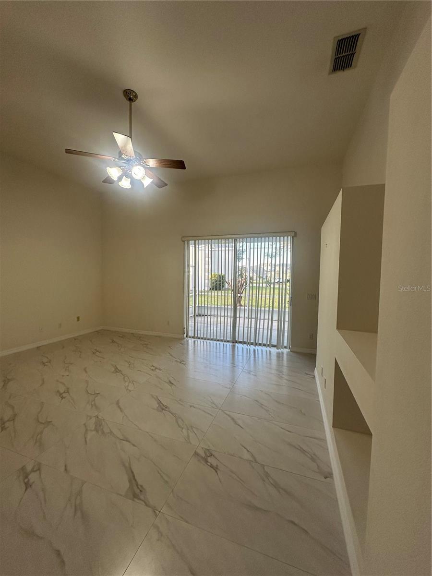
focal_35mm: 14
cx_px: 216
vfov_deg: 102.1
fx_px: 233
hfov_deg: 85.7
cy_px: 288
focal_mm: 2.22
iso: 160
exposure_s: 1/120
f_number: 2.2
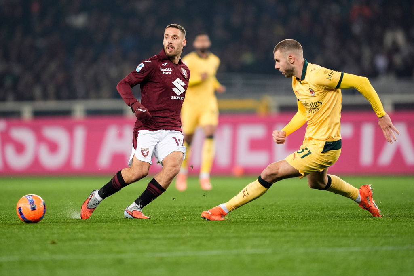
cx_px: 207
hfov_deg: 5.2
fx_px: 4600
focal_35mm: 400
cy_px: 138
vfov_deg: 3.4
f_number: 2.8
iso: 2000
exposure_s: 1/1600
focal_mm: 400
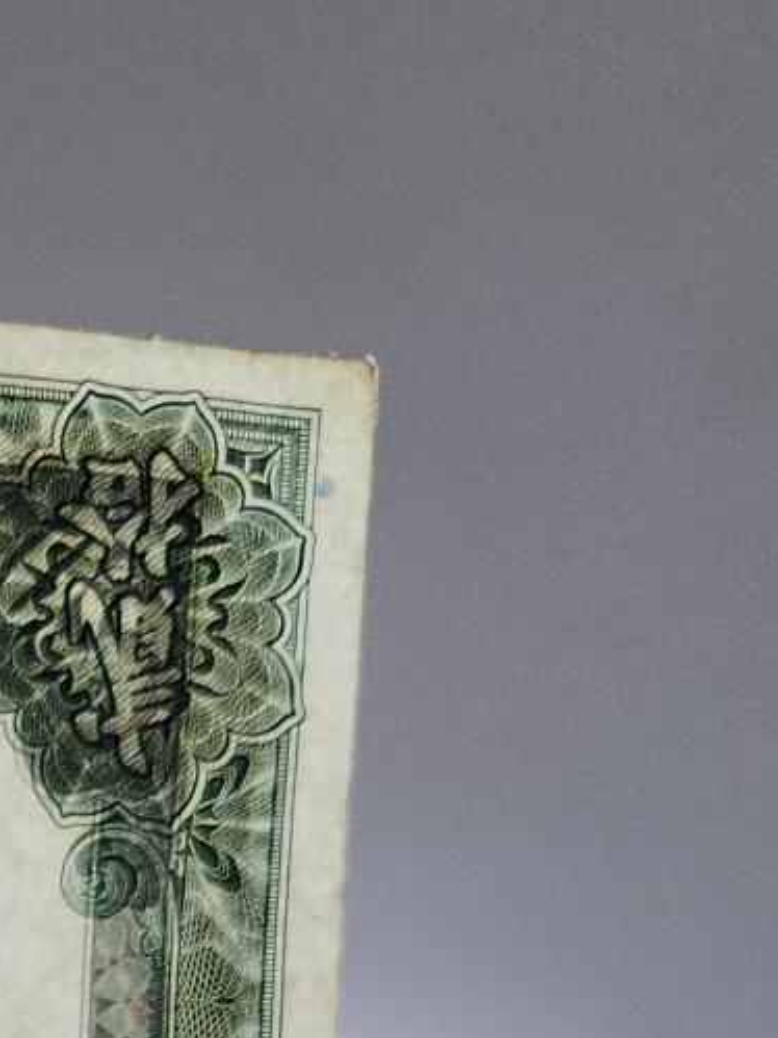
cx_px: -564
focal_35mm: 83
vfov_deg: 18.9
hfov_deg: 15.6
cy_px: 1789
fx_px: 2488
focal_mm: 5.4
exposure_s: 1/100
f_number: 1.8
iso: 800
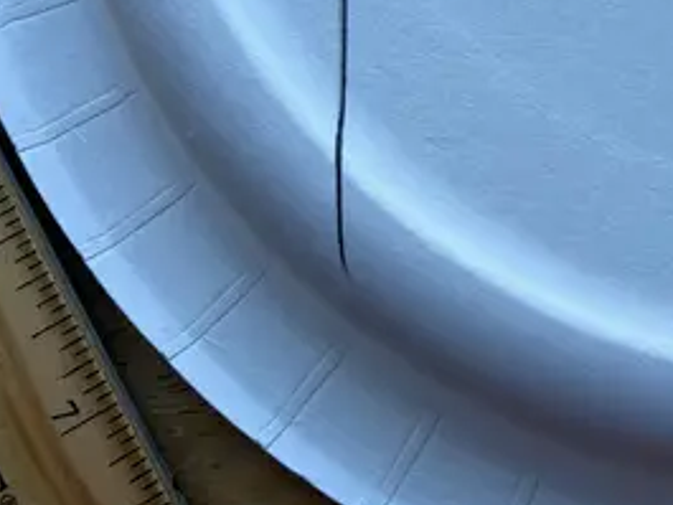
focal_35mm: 72
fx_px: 1400
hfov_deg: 23.5
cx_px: 905
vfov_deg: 19.5
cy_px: -74
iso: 40
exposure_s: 1/152
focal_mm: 5.7
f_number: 1.5
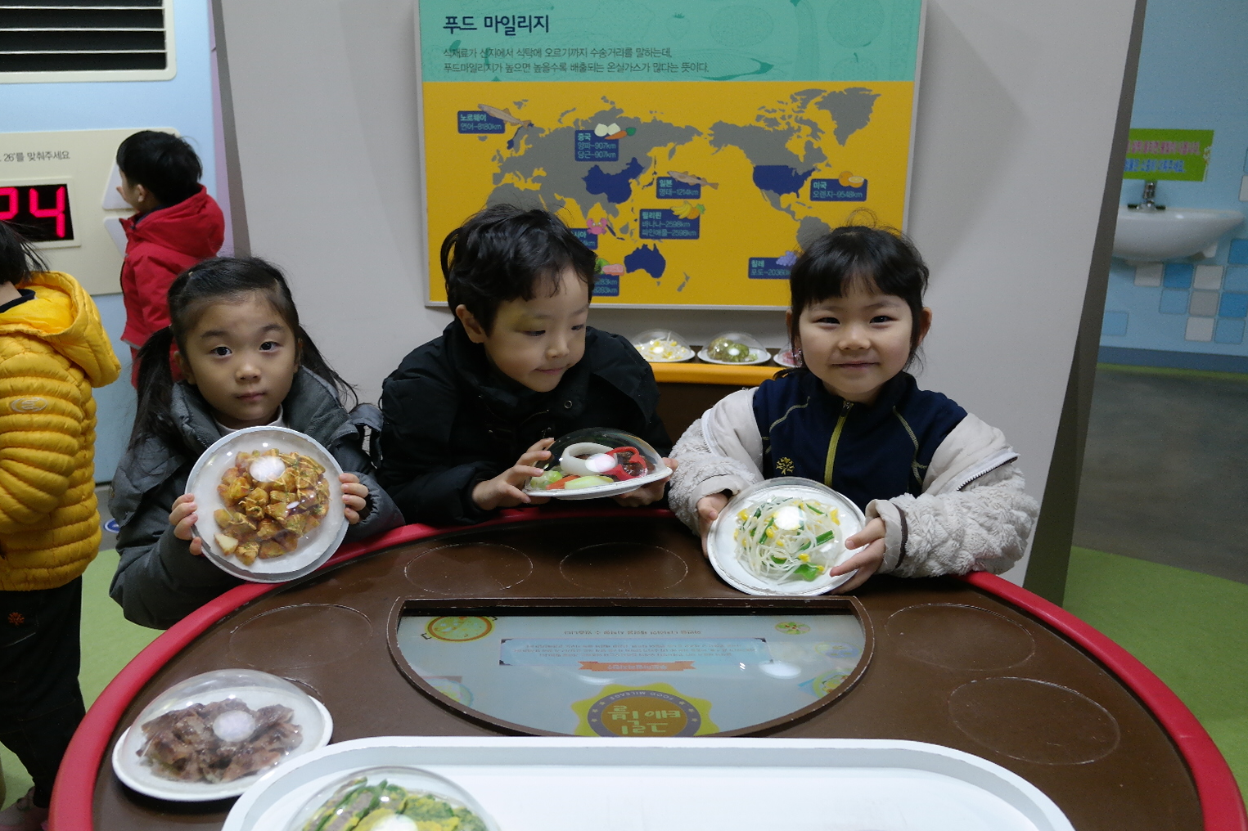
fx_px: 1178
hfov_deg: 55.7
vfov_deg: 38.9
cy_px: 439
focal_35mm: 34
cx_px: 575
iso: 800
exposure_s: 1/40
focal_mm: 20
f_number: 3.5
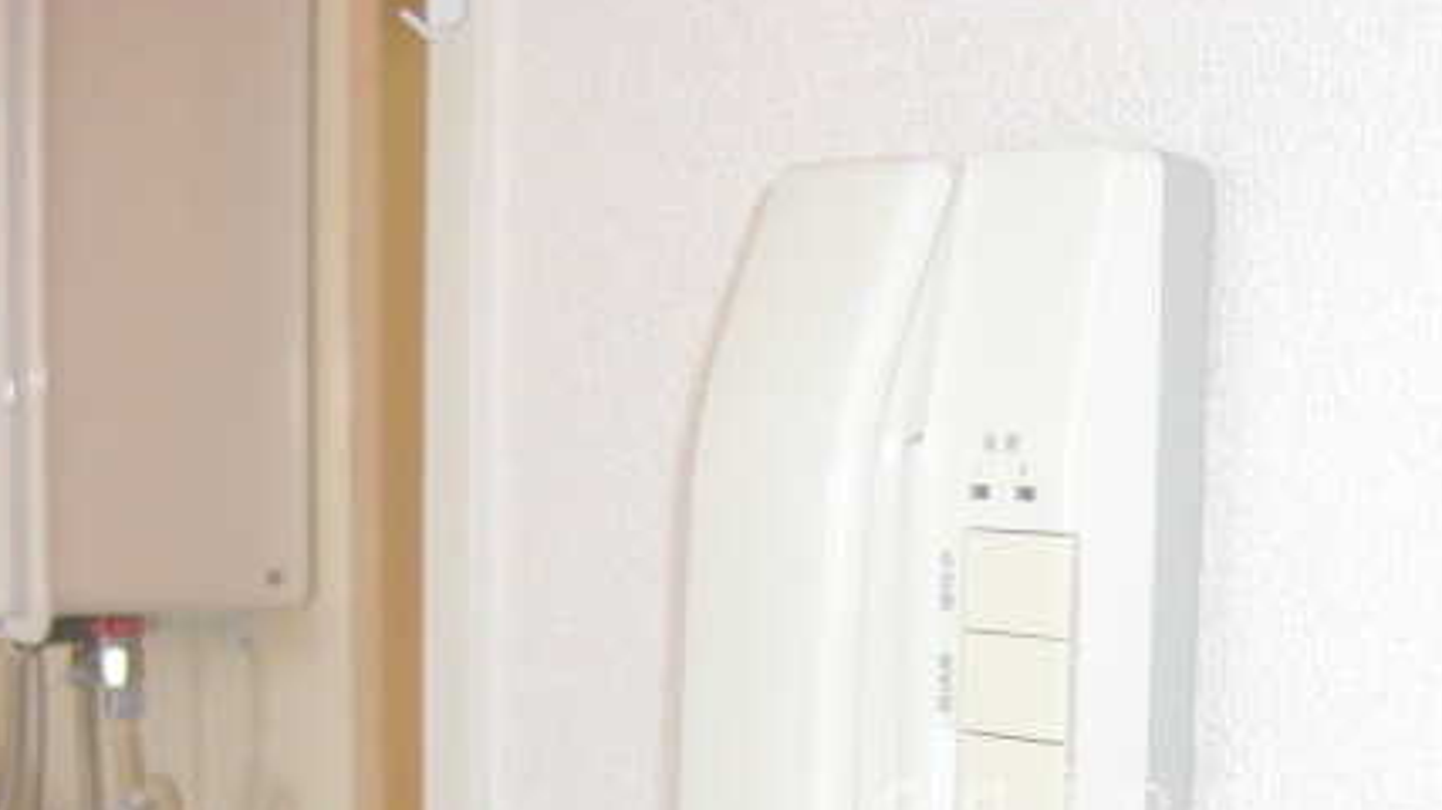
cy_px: 800
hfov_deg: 33.3
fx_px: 2370
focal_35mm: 62
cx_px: 1037
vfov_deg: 18.9
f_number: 2.8
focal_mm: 7.9
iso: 100
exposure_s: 1/100
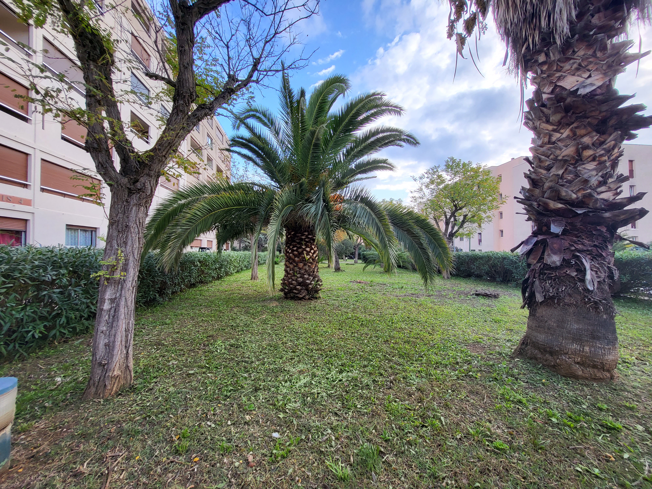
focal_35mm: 13
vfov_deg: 89.9
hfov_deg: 106.2
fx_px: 245
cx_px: 326
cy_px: 244
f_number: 2.2
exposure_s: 1/149
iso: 32
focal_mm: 1.74
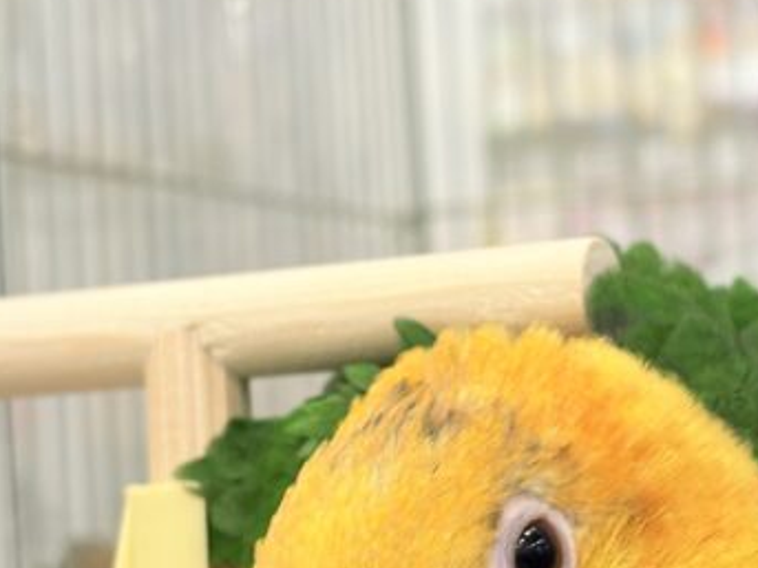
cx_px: 486
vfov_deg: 15.2
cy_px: 391
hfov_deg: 20.2
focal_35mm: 97
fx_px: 2123
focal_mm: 5.96
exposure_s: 1/50
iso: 80
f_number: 1.6
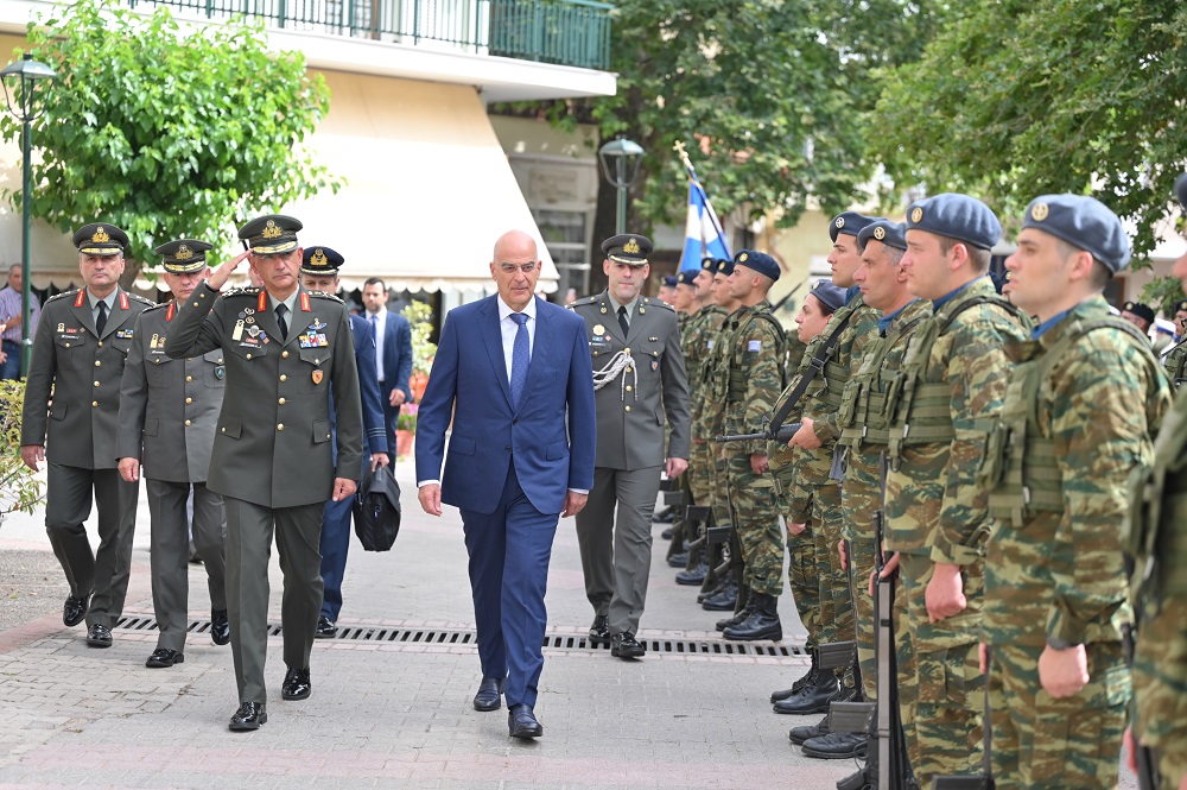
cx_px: 594
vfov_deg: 19.4
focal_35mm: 70
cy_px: 395
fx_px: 2306
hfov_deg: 28.9
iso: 400
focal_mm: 70
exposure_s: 1/1600
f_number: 2.8
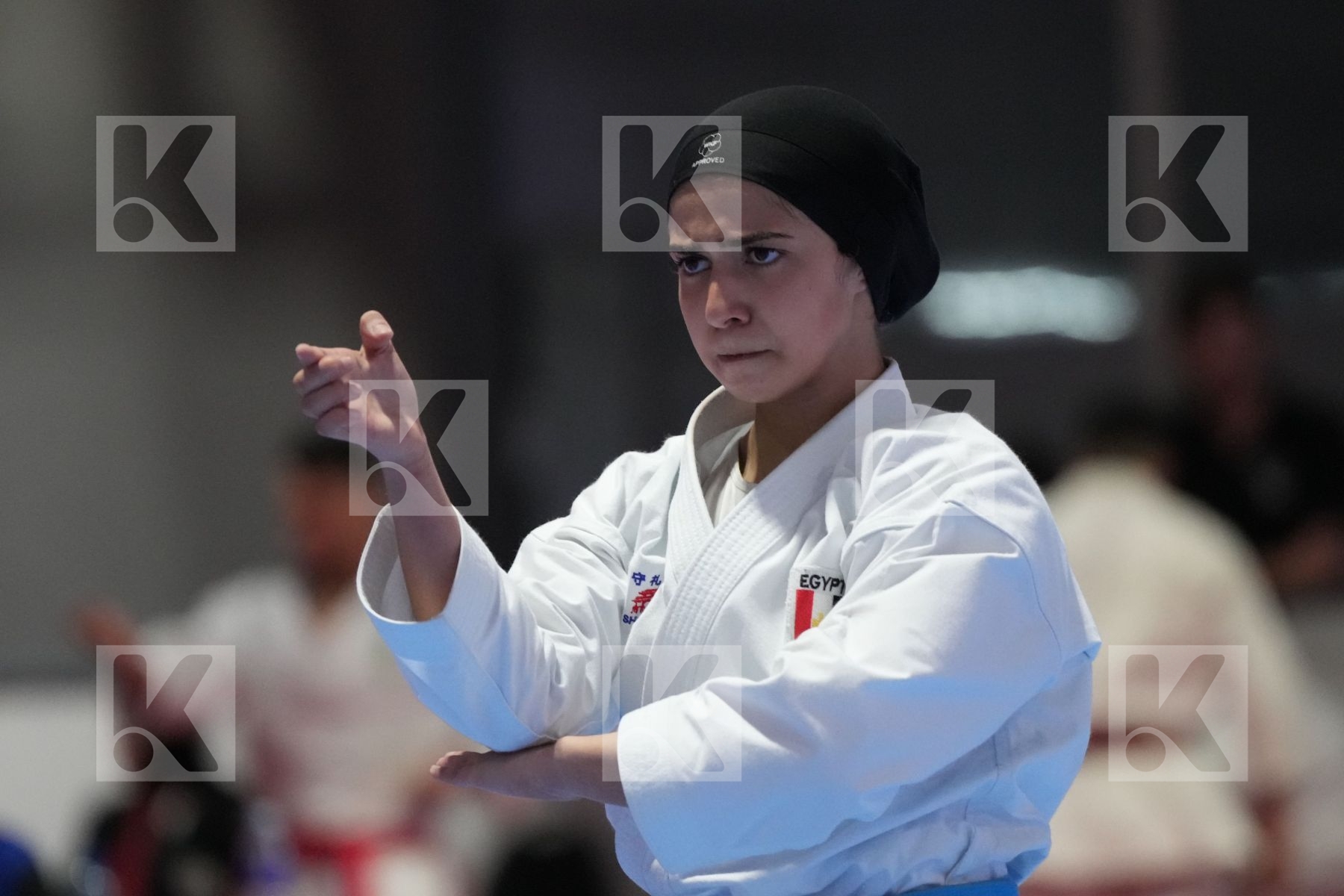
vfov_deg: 4.6
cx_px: 672
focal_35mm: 300
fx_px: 11199
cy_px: 448
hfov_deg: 6.9
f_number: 2.8
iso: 6400
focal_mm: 200
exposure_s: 1/500
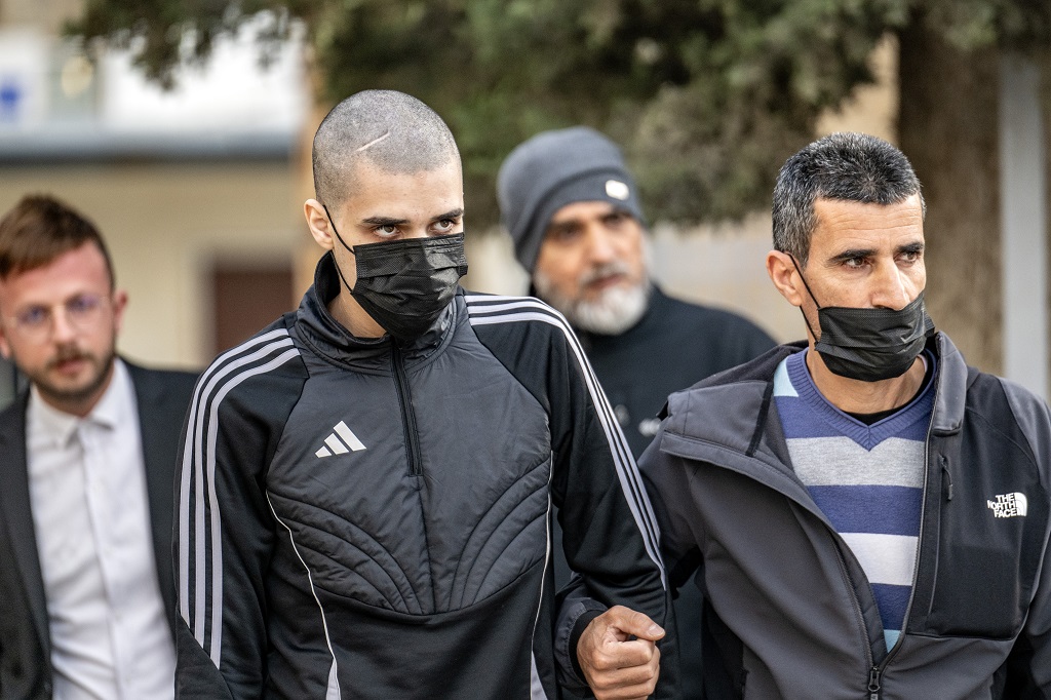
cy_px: 350
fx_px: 8755
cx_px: 526
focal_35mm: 300
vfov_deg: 4.6
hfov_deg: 6.9
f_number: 2.8
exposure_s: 1/1250
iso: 400
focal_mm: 200
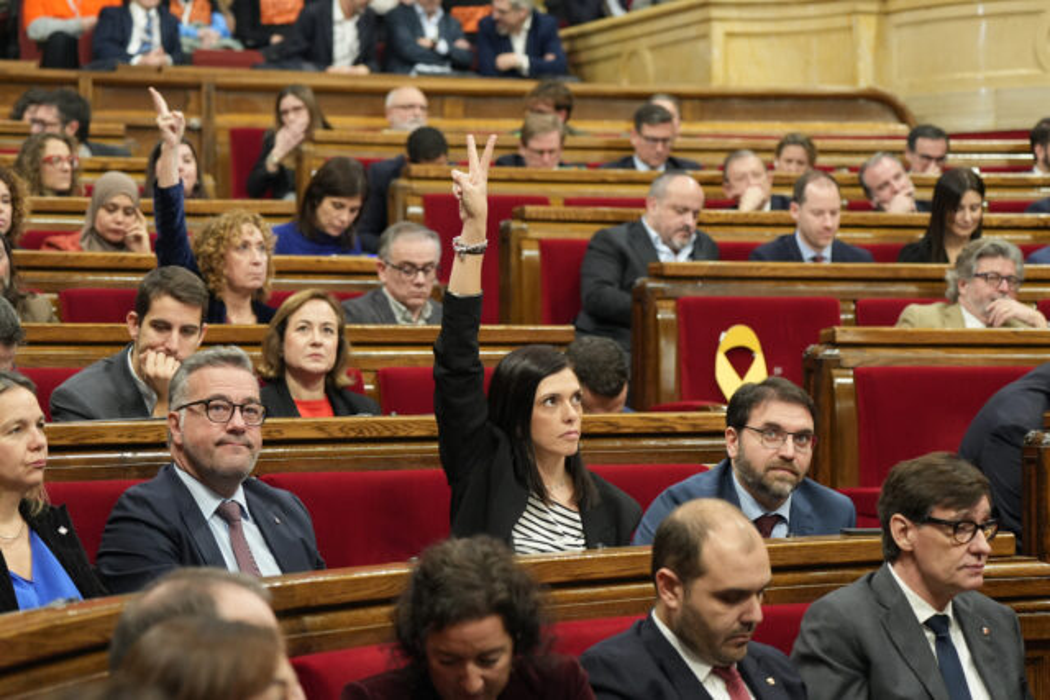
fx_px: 2655
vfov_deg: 15.0
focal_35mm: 91
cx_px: 525
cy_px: 350
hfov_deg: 22.4
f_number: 4
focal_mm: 91
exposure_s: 1/200
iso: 3200
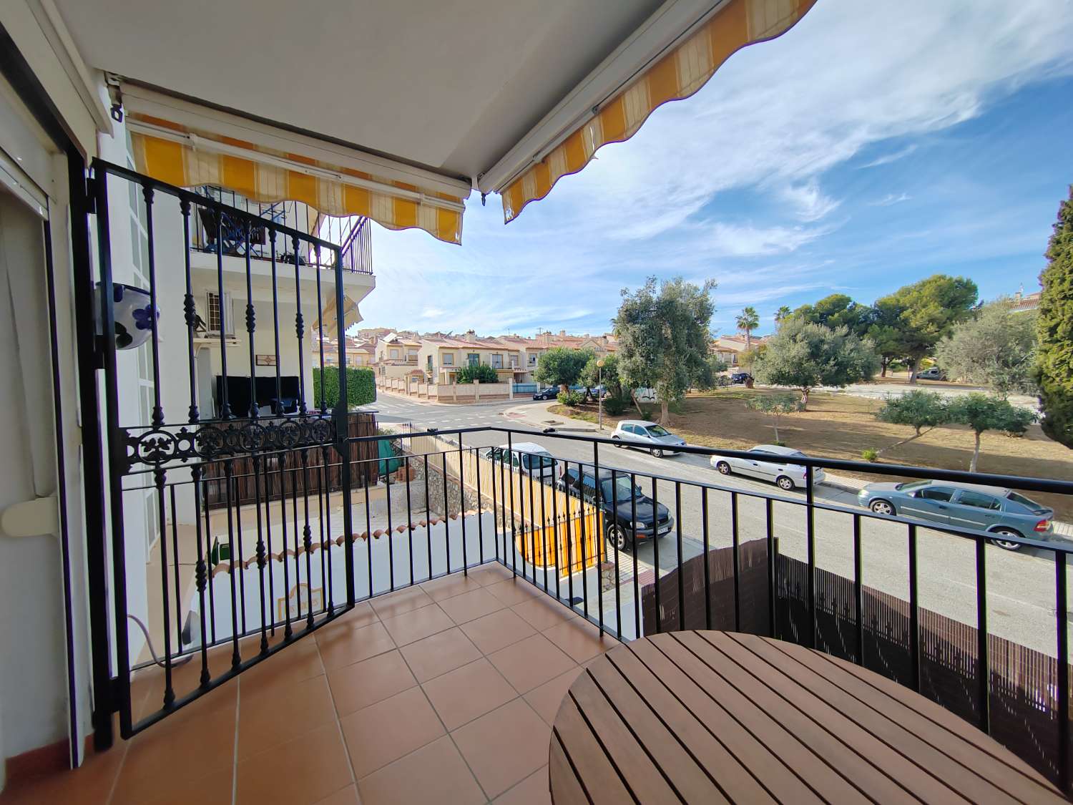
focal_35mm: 13
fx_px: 403
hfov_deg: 106.2
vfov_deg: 89.9
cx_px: 536
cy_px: 402
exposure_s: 1/910
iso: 100
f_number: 2.2
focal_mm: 2.16
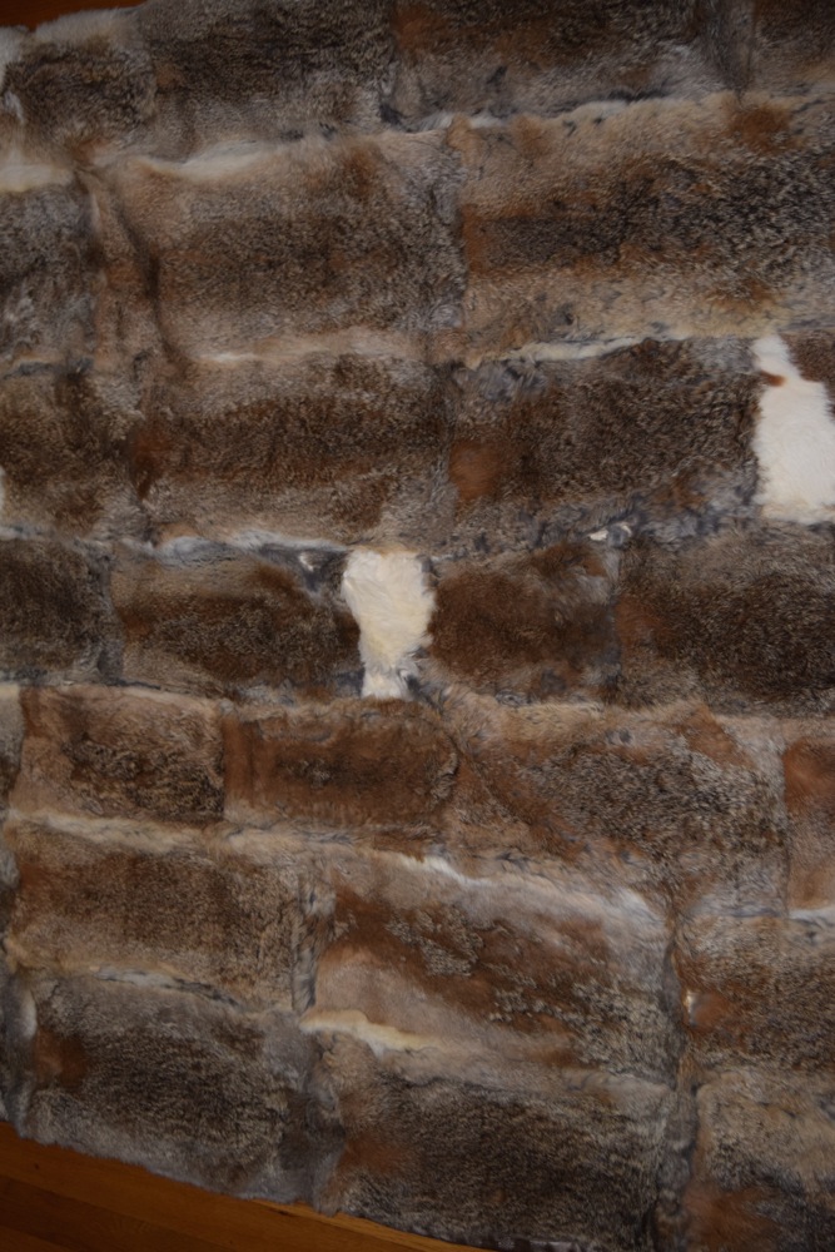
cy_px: 626
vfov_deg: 45.0
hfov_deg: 30.9
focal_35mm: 44
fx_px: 1513
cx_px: 418
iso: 800
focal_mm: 29
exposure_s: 1/60
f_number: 4.2
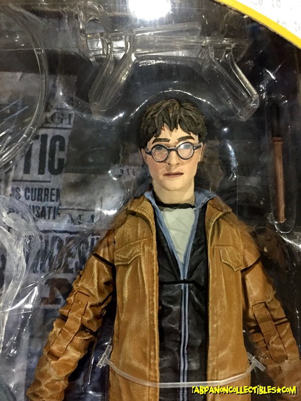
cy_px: 200
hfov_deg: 48.2
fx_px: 336
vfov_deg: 61.7
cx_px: 150
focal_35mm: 29
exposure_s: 1/33
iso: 250
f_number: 2.2
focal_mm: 4.15
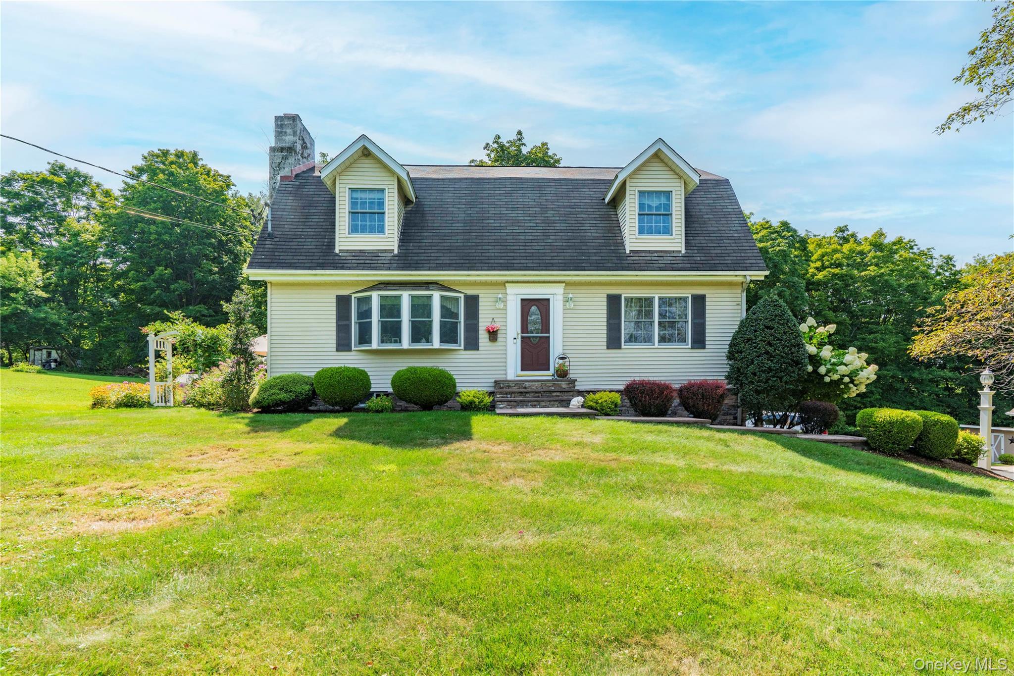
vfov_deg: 73.7
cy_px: 338
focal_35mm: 16
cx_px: 507
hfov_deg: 96.7
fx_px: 451
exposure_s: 1/320
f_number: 9
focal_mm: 16
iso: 400
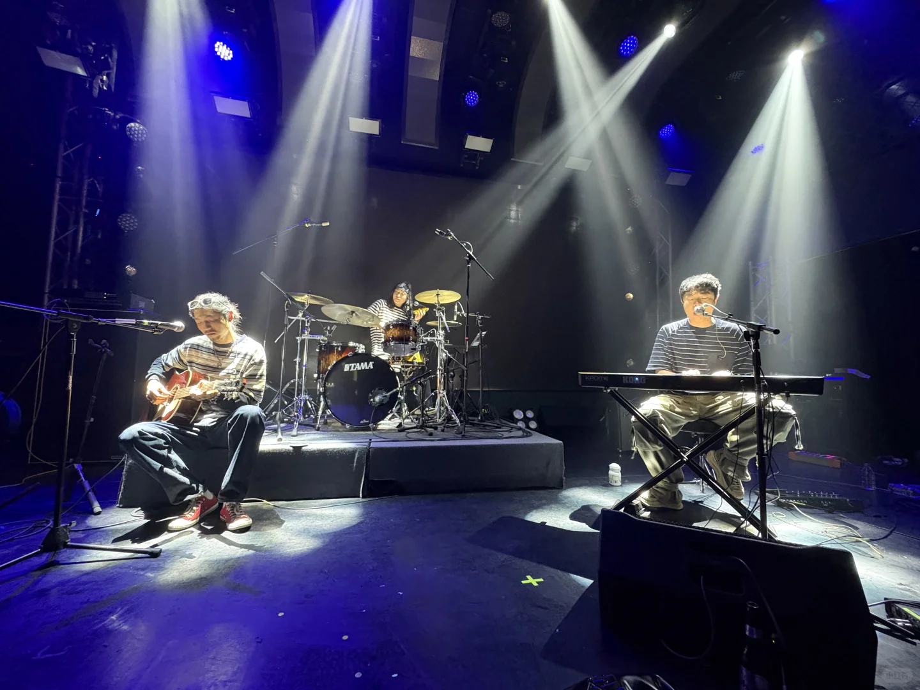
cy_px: 345
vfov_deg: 85.7
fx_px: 372
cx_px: 460
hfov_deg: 102.1
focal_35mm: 14
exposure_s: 1/45
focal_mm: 2.22
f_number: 2.2
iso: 800
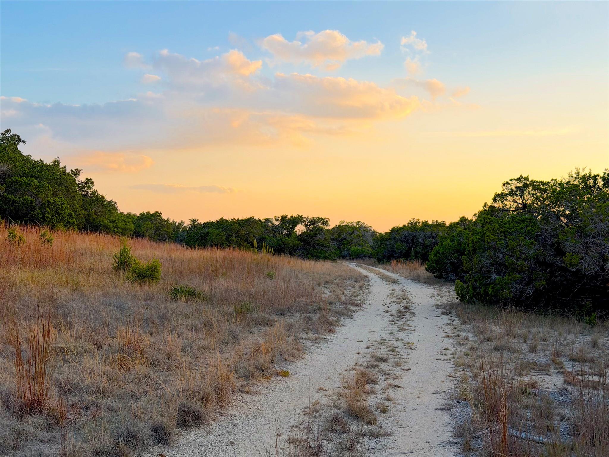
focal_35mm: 48
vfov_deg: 30.3
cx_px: 304
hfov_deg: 39.7
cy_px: 228
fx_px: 844
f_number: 1.78
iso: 64
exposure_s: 1/1980
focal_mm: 6.76
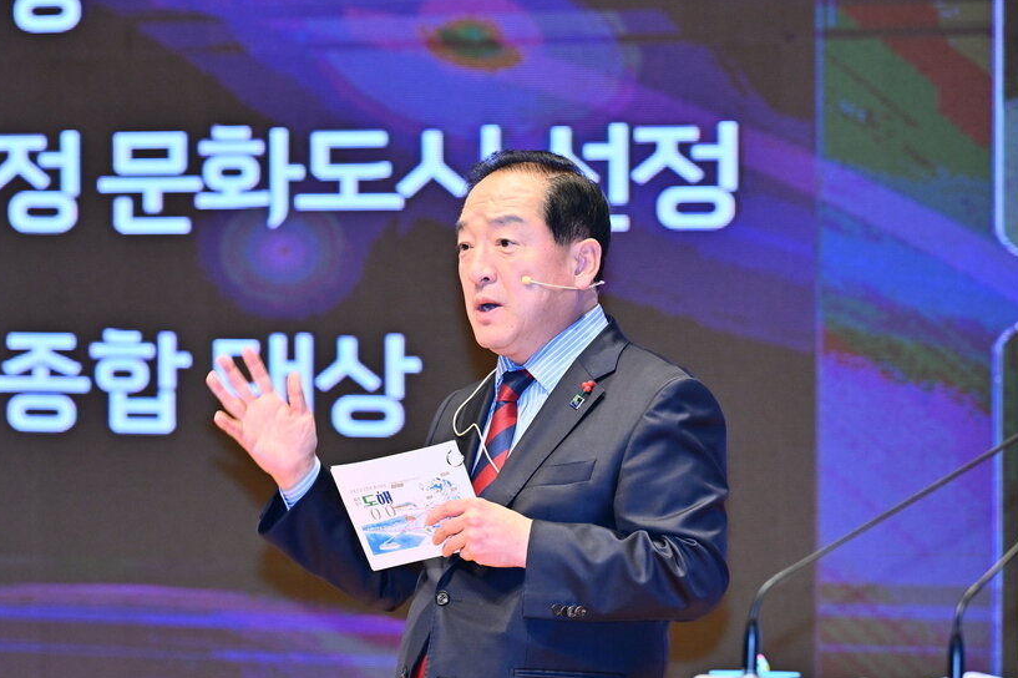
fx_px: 8960
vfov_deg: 4.3
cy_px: 365
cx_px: 240
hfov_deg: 6.5
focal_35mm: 317
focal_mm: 185
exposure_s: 1/160
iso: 800
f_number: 4.5
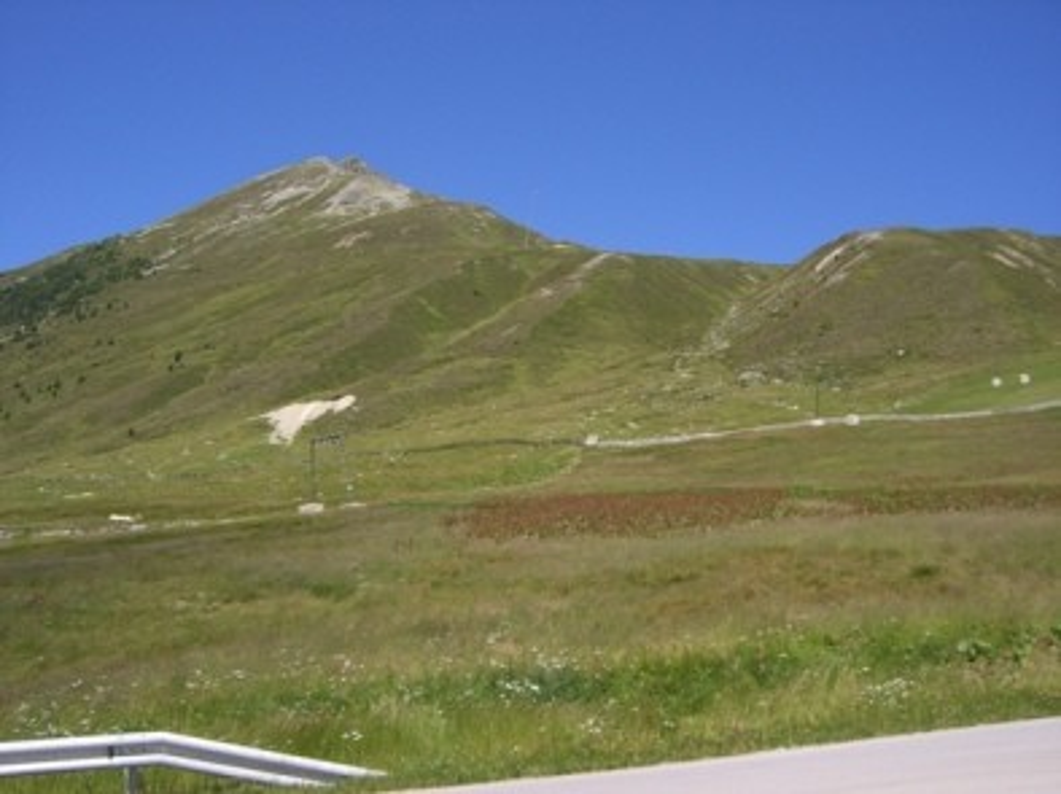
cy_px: 397
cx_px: 530
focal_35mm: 38
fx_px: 1164
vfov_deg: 37.7
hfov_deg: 49.0
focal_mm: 6.2
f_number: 4.3
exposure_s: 1/400
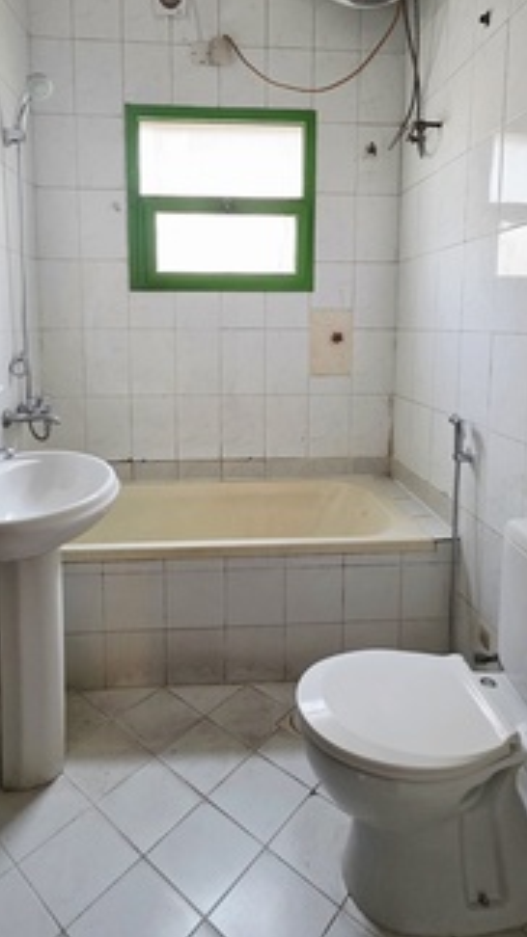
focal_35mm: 20
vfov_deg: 85.5
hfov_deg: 55.8
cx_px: 242
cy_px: 372
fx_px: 497
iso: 160
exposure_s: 1/101
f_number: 1.9
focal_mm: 2.2
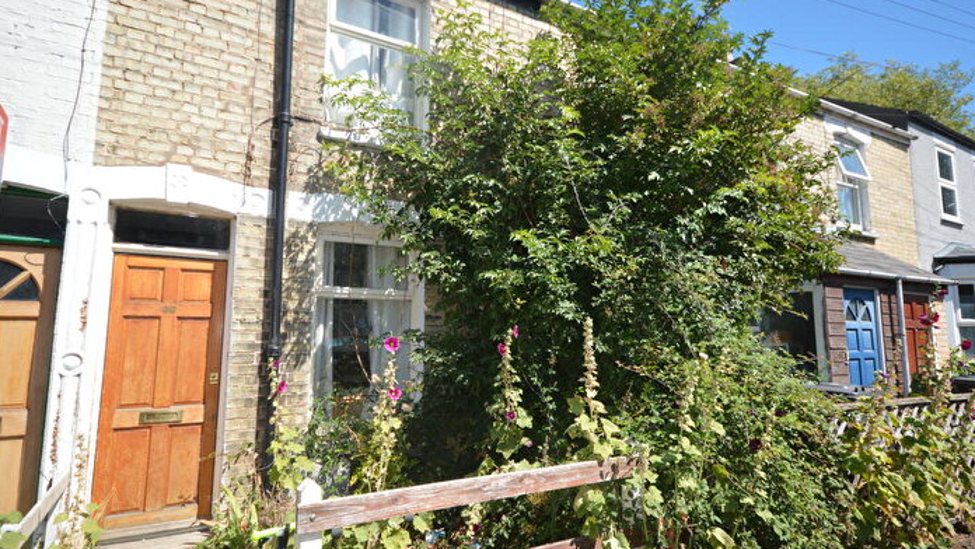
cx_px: 488
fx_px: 531
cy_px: 265
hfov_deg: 85.1
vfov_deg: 54.7
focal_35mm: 21
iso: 100
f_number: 6.3
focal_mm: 13
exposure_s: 1/200
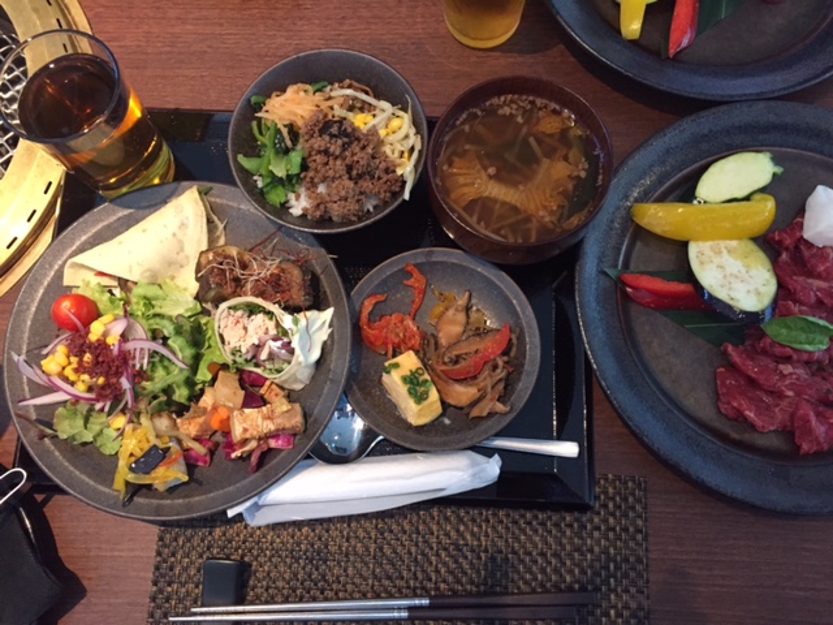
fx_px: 698
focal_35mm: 29
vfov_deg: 48.2
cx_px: 416
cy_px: 312
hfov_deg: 61.7
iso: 320
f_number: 2.2
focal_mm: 4.15
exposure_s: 1/30
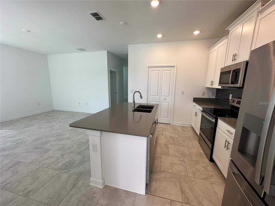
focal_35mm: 14
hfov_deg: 102.1
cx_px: 138
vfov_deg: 85.7
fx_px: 111
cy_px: 103
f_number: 2.2
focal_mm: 2.22
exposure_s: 1/120
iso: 64
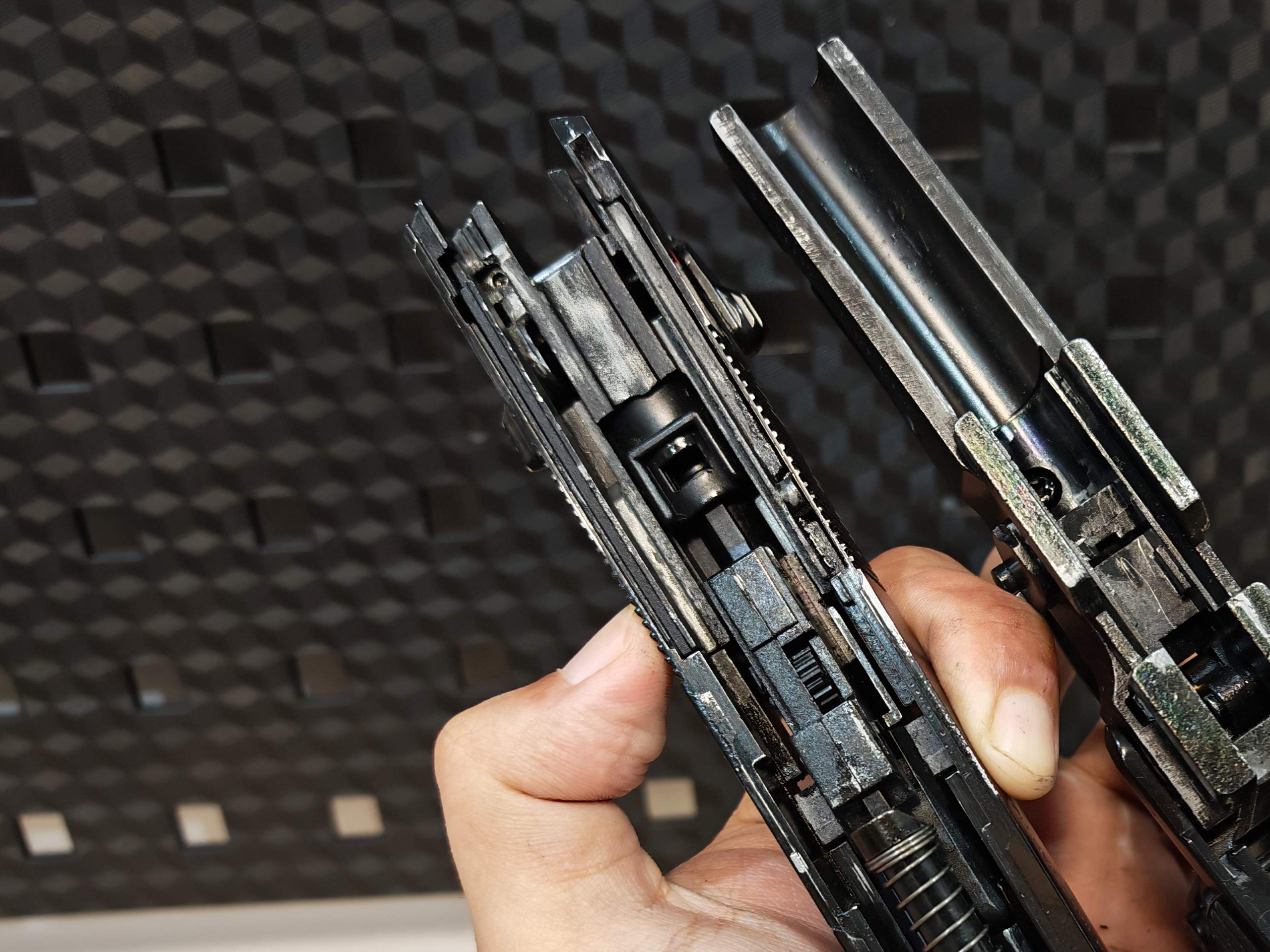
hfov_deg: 45.8
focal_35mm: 39
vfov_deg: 35.6
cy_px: 759
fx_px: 1431
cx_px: 989
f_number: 2
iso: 320
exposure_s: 1/33
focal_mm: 6.83
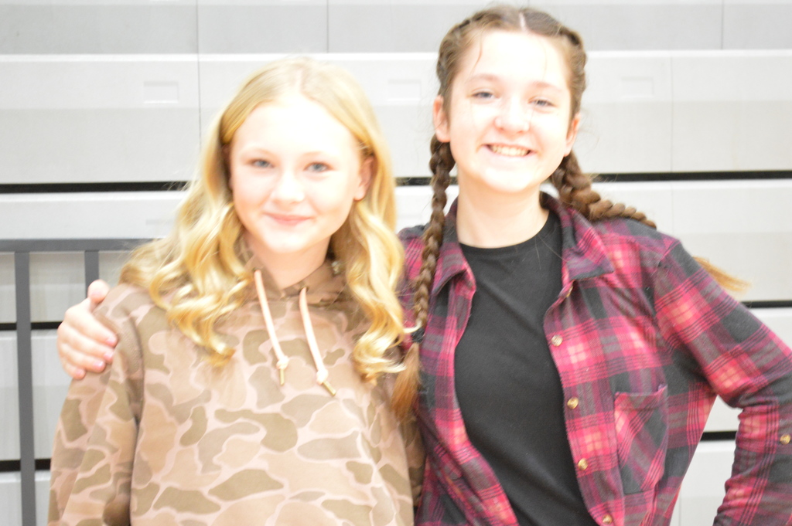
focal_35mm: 82
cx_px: 396
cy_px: 263
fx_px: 1813
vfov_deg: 16.5
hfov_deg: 24.6
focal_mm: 55
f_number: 5.6
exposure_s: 1/20
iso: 3200
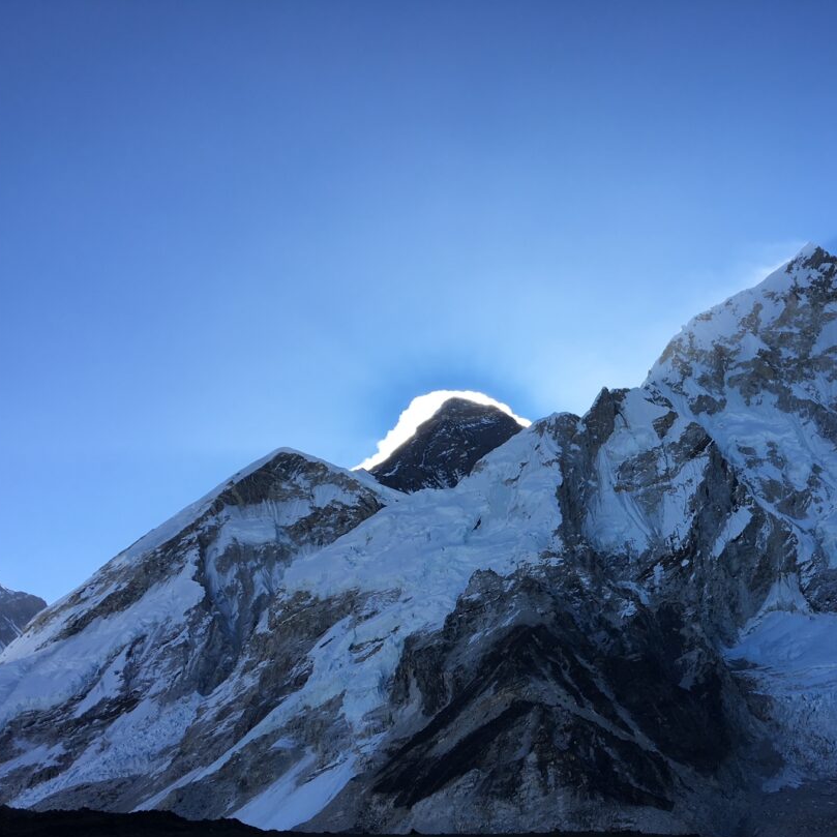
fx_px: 1040
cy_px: 465
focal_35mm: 38
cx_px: 556
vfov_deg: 43.8
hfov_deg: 43.3
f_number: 2.2
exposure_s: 1/1012
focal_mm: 4.15
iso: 25
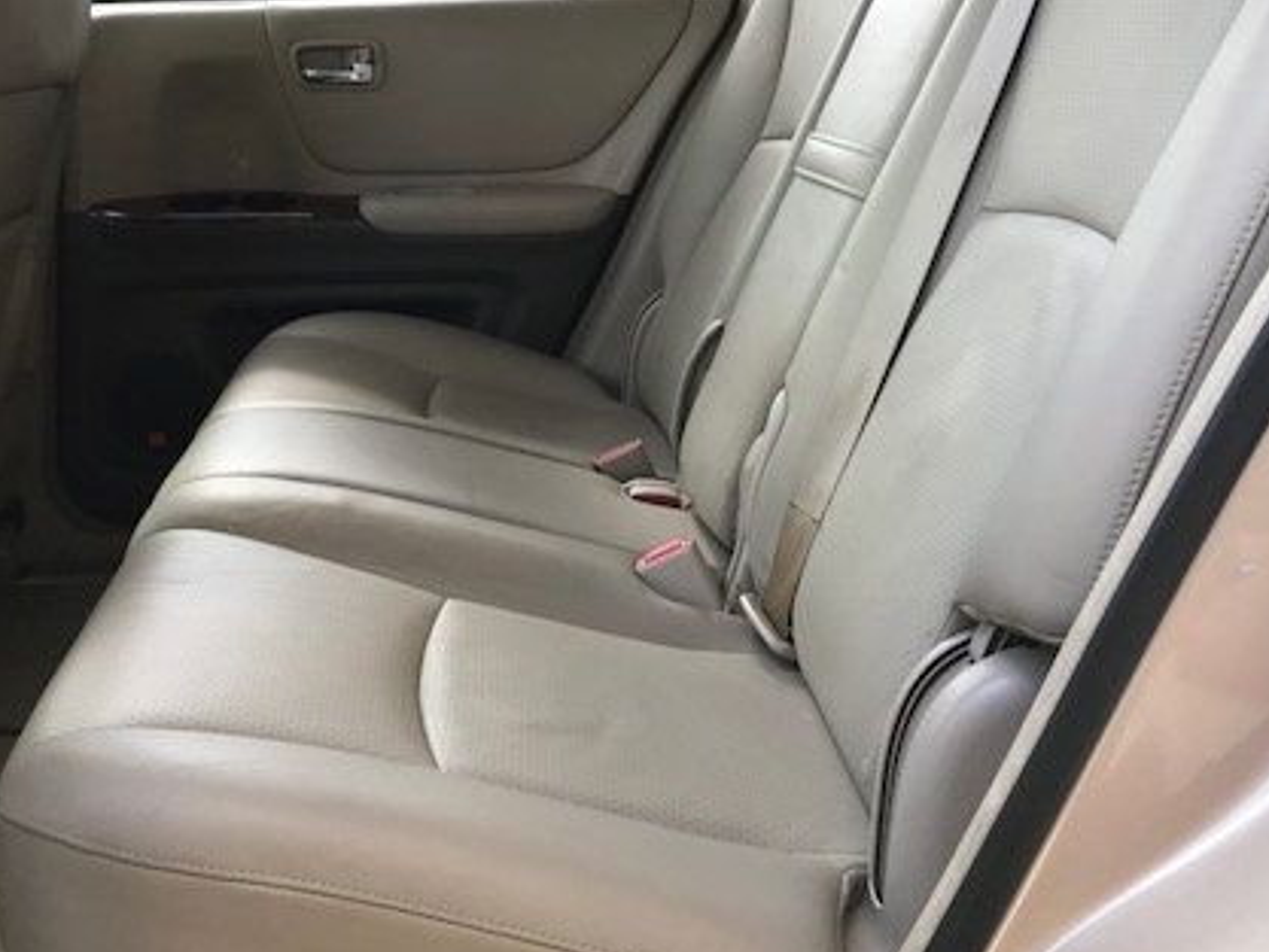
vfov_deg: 33.4
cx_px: 472
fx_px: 1577
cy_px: 335
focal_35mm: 43
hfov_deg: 43.5
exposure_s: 1/120
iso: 40
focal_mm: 3.99
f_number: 1.8
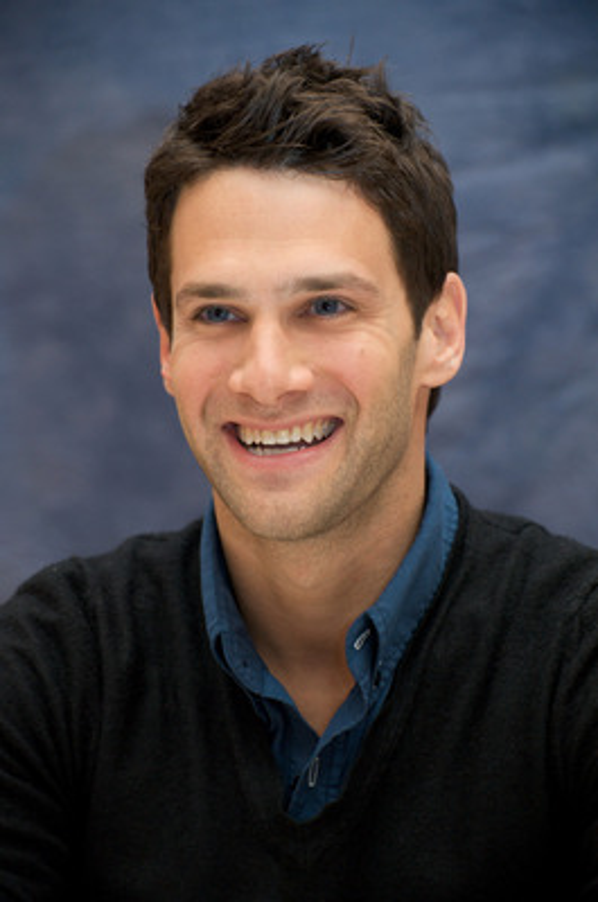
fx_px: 3128
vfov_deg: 16.4
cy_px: 451
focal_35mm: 125
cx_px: 299
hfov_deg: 10.9
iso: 1600
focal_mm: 125
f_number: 5.6
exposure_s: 1/60
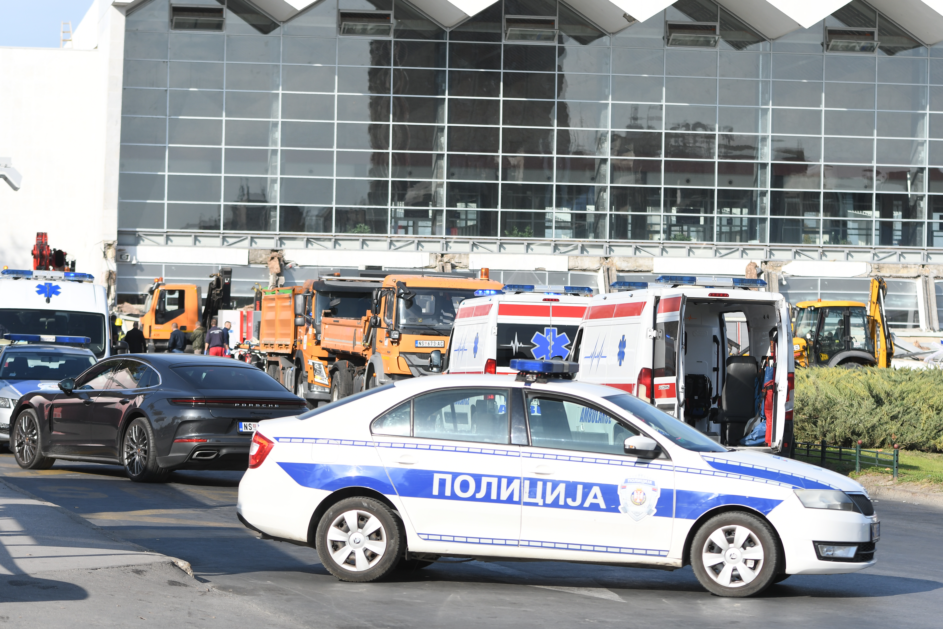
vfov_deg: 10.6
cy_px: 314
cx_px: 472
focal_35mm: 129
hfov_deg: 15.9
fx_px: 3379
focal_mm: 86
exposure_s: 1/1600
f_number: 4
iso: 200
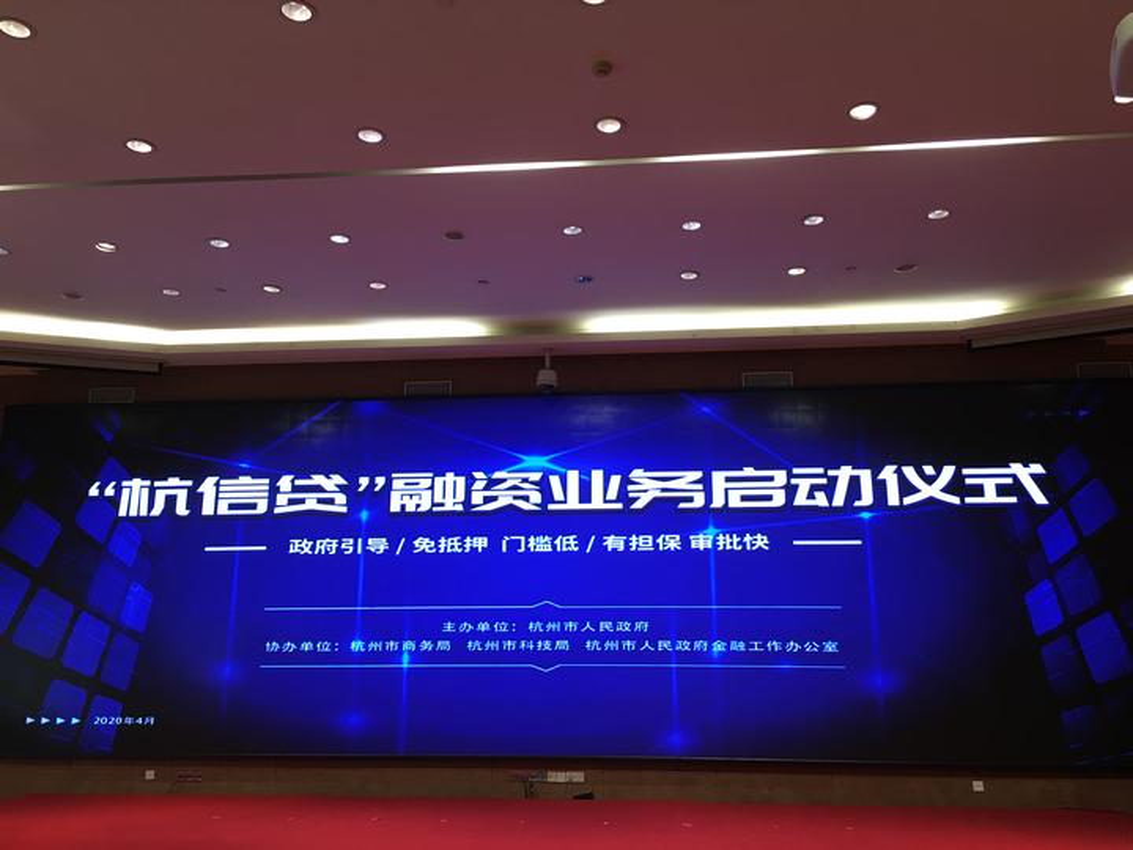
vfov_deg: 48.2
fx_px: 949
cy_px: 425
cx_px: 566
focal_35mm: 29
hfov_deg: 61.7
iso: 32
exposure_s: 1/17
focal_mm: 4.15
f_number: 2.2
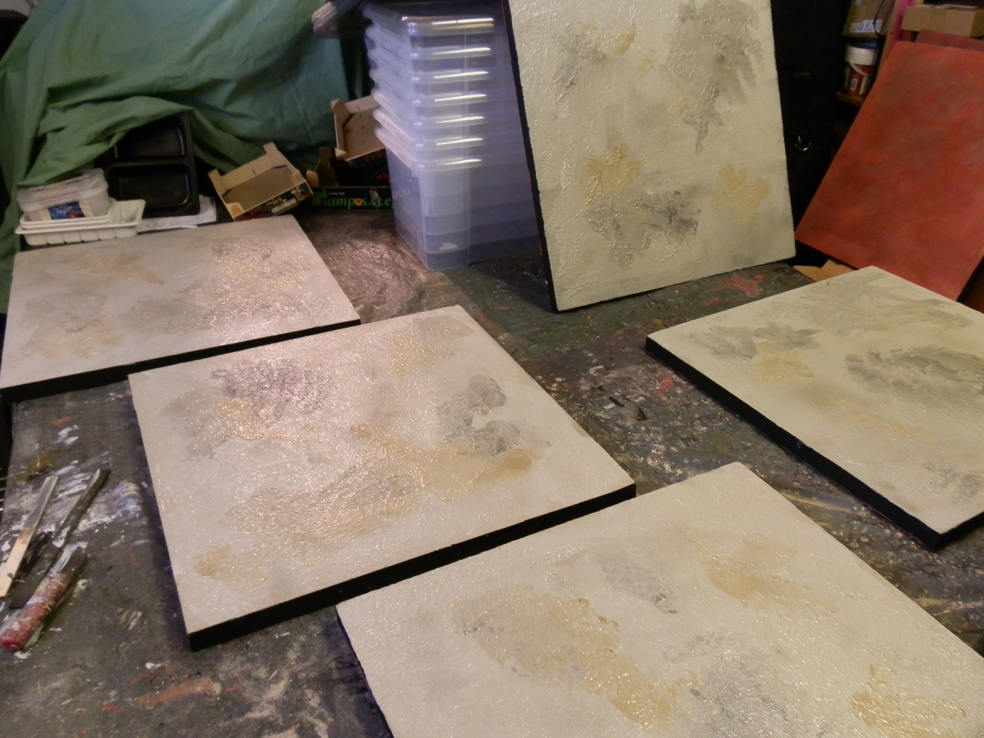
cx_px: 492
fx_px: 796
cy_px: 369
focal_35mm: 28
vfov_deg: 49.7
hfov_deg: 63.4
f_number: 3.1
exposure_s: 1/20
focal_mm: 5
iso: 200
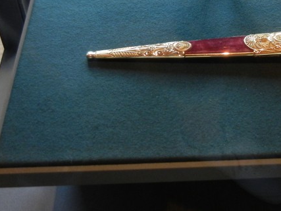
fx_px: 584
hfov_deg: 26.6
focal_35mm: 72
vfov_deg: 20.2
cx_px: 219
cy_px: 47
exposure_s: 1/18.6
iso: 400
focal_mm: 5.4
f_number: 3.5
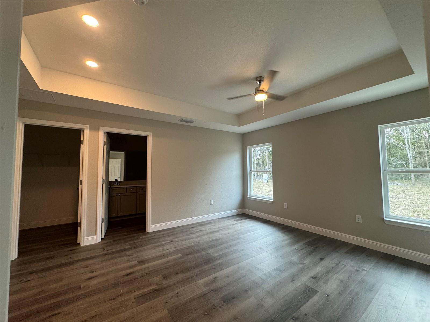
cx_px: 215
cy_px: 161
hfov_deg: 102.1
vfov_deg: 85.7
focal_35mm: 14
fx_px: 174
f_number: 2.2
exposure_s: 1/120
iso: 200
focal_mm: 2.22
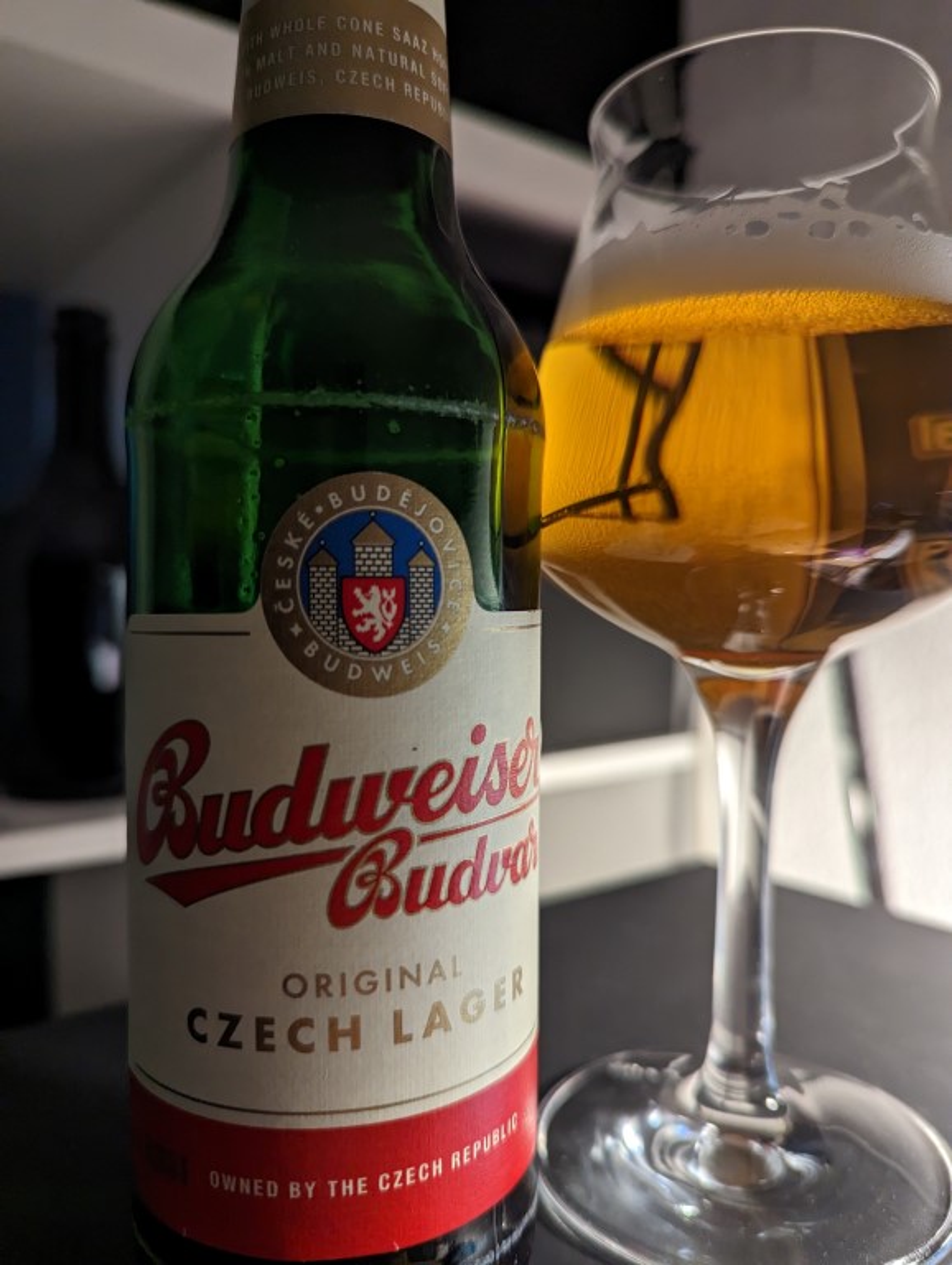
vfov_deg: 71.5
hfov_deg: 56.9
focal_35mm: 24
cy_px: 632
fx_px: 878
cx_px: 476
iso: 945
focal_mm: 6.81
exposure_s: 1/76.2
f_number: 1.85
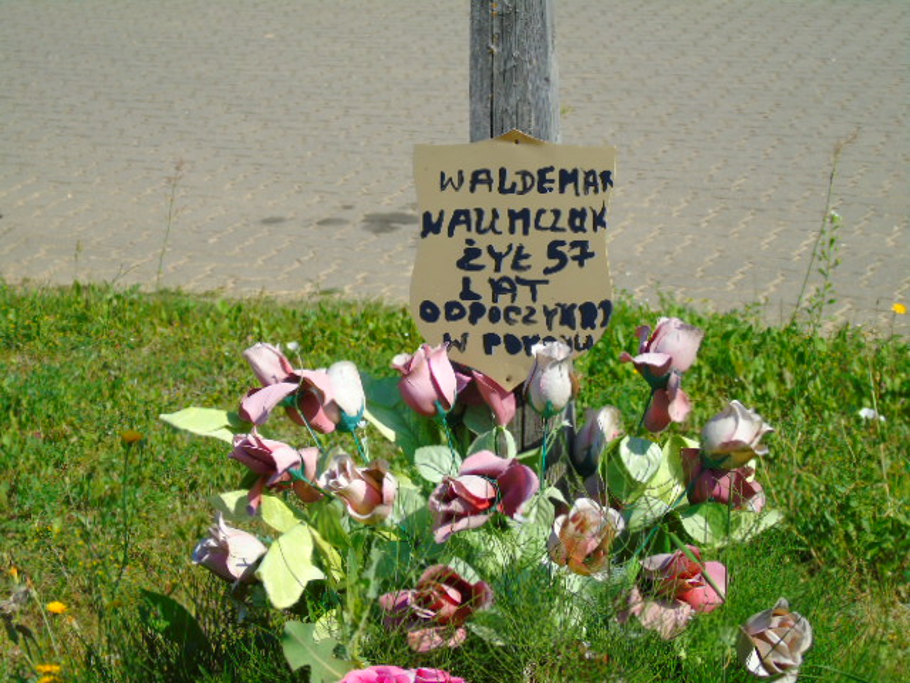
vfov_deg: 13.7
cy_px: 342
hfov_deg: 18.2
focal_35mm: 108
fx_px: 2839
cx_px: 455
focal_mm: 19
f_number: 4.4
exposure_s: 1/500
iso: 80
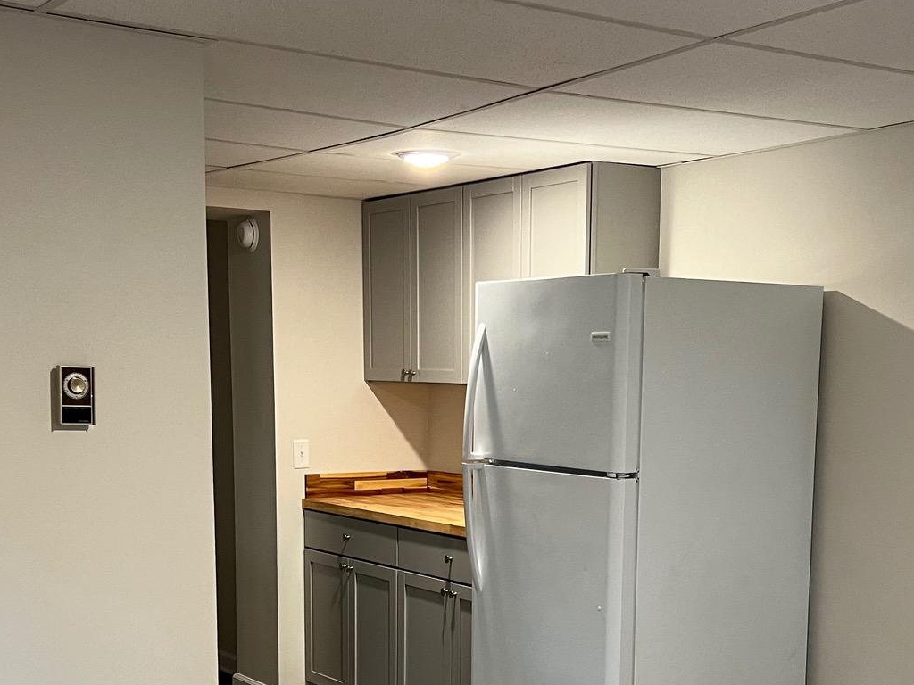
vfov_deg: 27.4
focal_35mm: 52
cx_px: 490
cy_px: 563
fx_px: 1373
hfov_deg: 36.8
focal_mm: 5.7
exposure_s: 1/60
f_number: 1.5
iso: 160
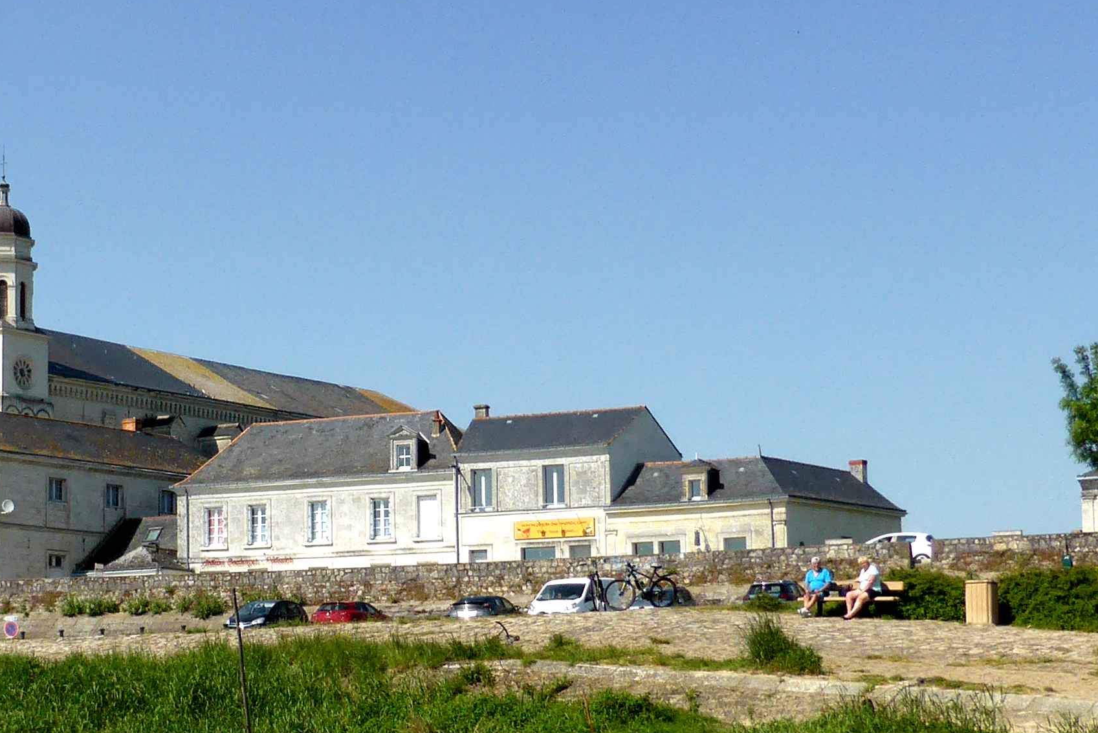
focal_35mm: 72
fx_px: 2196
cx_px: 220
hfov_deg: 27.5
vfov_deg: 18.9
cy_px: 498
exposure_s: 1/1300
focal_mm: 4.3
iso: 100
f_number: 3.3
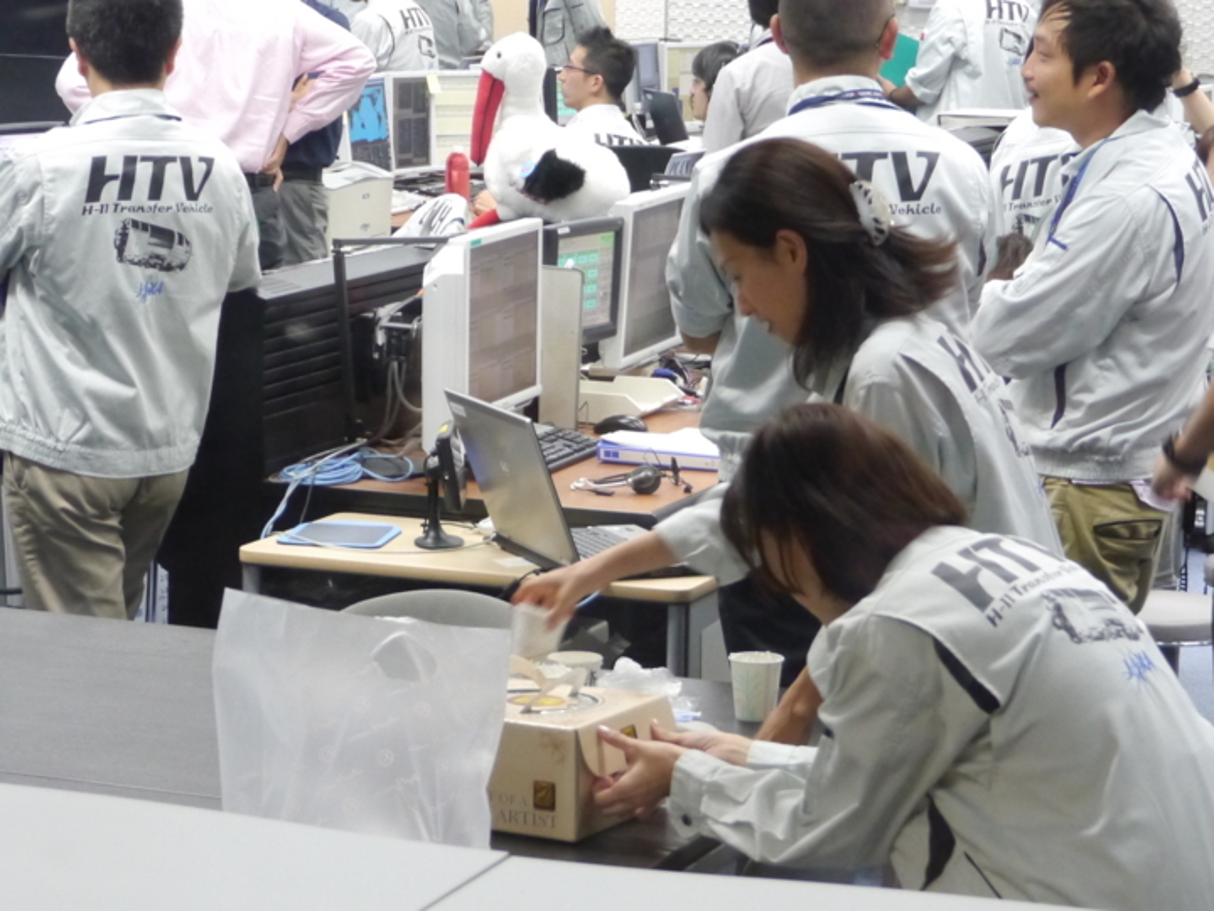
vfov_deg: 13.6
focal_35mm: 109
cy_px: 456
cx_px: 607
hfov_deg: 18.0
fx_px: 3823
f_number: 5.2
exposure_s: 1/30
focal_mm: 27
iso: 1600
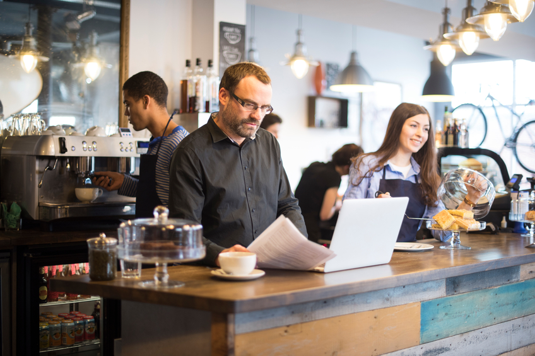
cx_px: 268
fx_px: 743
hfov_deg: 39.6
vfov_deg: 27.0
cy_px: 178
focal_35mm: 50
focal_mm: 50
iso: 400
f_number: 1.6
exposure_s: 1/125
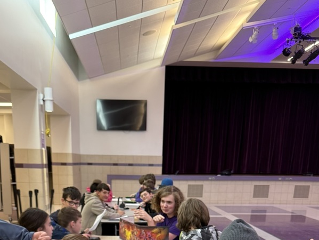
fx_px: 378
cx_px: 133
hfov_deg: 45.6
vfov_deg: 30.9
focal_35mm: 41
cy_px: 271
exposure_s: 1/60
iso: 200
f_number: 1.78
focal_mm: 6.76
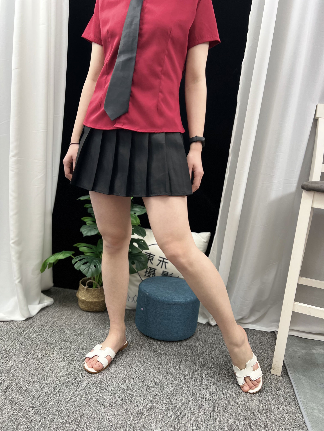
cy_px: 216
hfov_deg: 53.1
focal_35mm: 26
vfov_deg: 67.3
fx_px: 324
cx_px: 162
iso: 100
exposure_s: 1/50
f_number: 1.5
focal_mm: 5.7
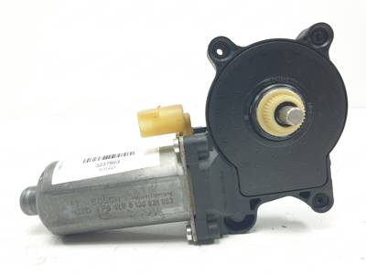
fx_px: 275
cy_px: 137
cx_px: 183
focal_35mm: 26
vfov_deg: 53.1
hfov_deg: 67.3
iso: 50
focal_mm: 4.3
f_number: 2.4
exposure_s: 1/100
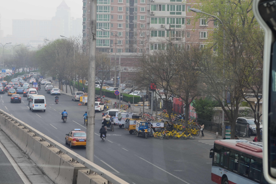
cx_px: 144
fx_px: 667
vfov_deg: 15.7
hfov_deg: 23.4
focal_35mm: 87
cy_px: 99
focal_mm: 52
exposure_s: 1/100
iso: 200
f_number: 11
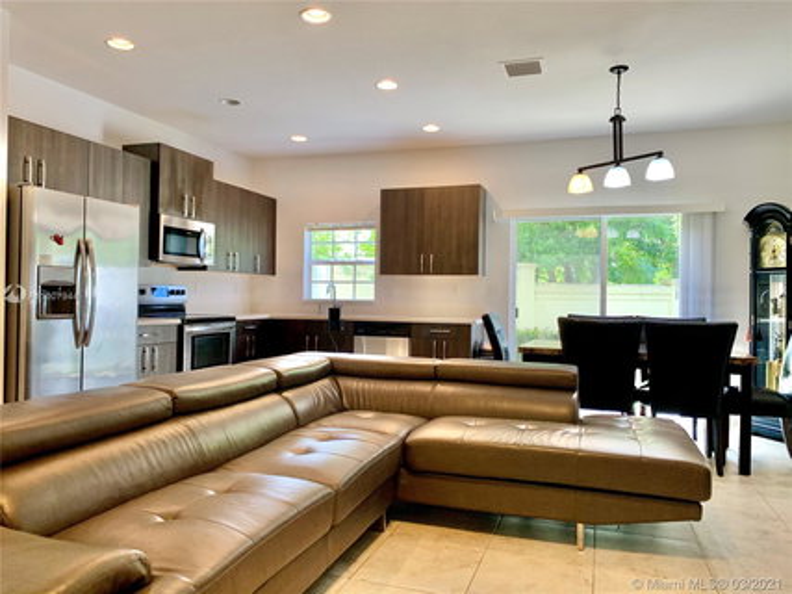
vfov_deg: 53.0
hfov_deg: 67.3
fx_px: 595
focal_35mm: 26
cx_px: 396
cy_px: 297
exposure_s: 1/60
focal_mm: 4.25
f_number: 1.8
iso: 64
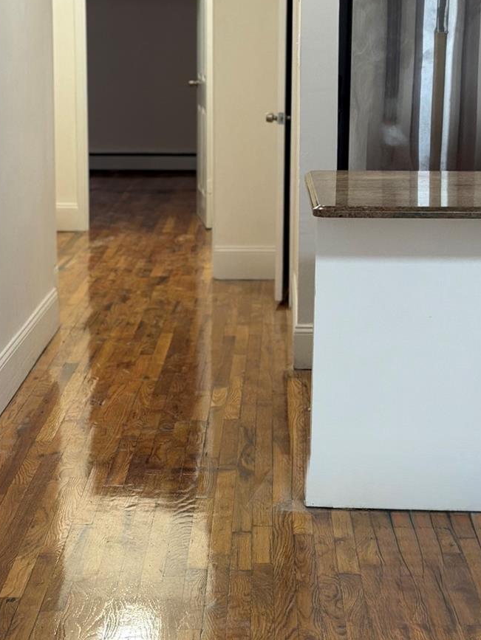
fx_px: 1574
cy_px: 322
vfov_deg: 23.0
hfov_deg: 17.4
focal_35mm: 85
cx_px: 237
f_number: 1.78
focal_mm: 6.76
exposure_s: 1/60
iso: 160
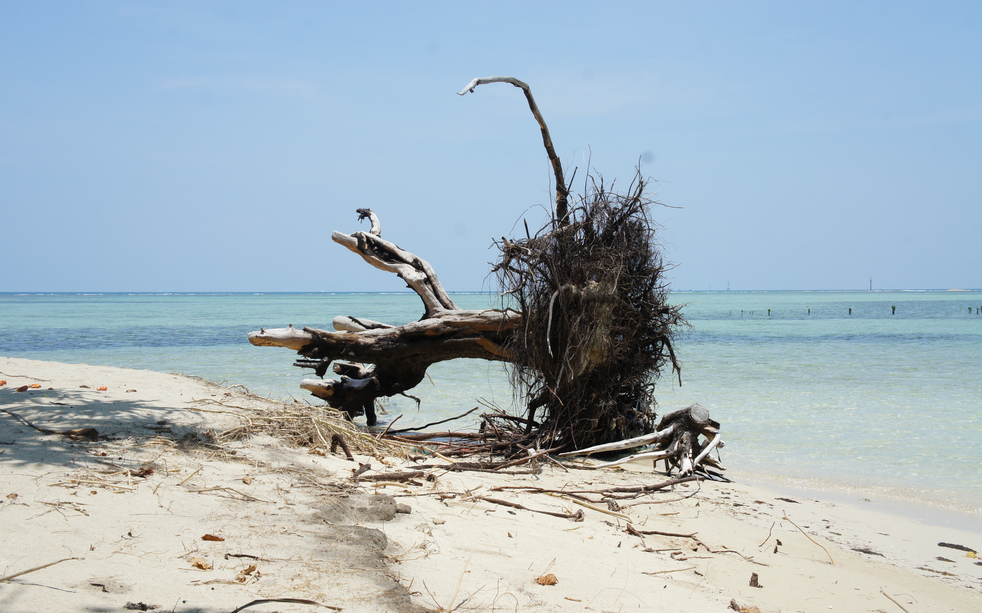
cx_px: 490
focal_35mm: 46
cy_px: 326
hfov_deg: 43.5
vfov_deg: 28.0
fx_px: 1231
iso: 200
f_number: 13
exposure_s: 1/320
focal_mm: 30
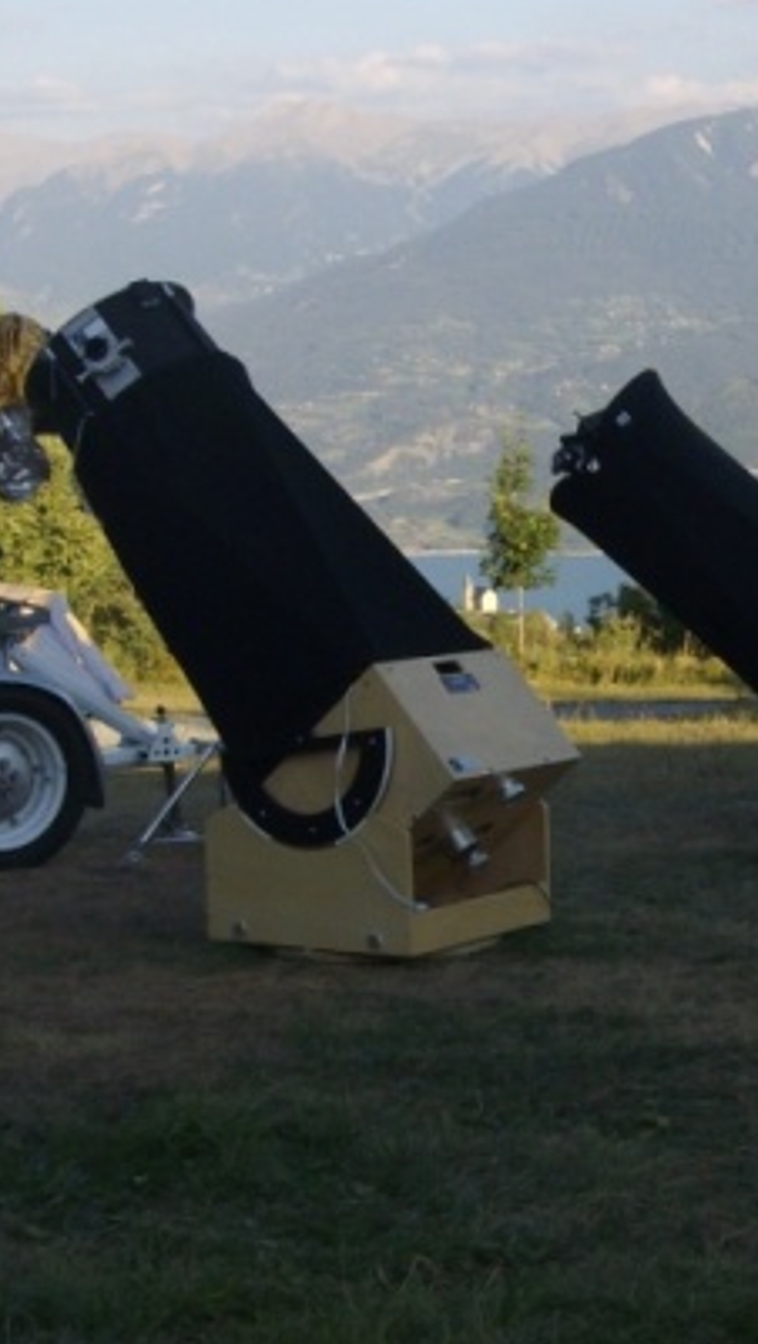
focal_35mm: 80
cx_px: 636
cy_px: 523
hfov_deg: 15.0
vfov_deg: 26.4
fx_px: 2854
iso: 80
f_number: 4.8
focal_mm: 6
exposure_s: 1/320
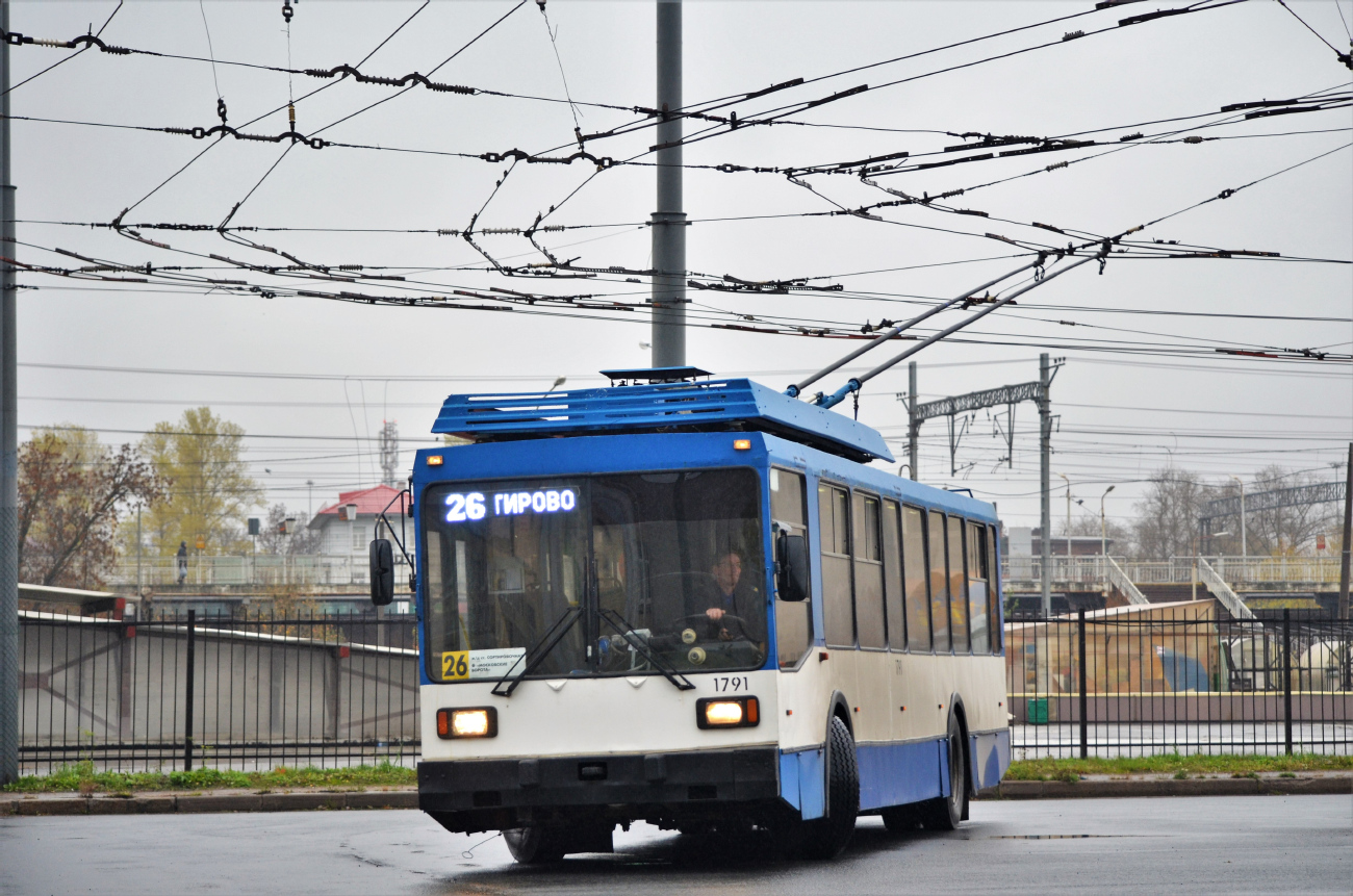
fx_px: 4051
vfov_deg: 12.6
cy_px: 448
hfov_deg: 19.0
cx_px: 676
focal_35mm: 108
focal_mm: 72
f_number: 4.5
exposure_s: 1/200
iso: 400
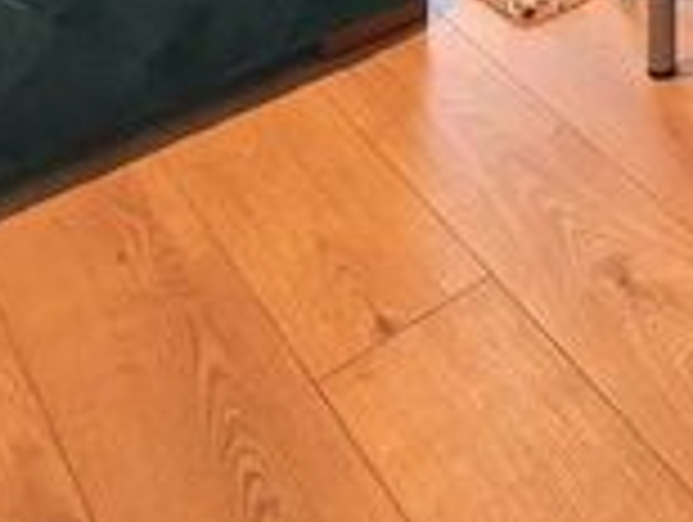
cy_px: -605
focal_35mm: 59
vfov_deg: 16.5
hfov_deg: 26.1
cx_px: 972
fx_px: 1183
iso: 200
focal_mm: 2.22
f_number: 2.2
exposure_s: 1/50
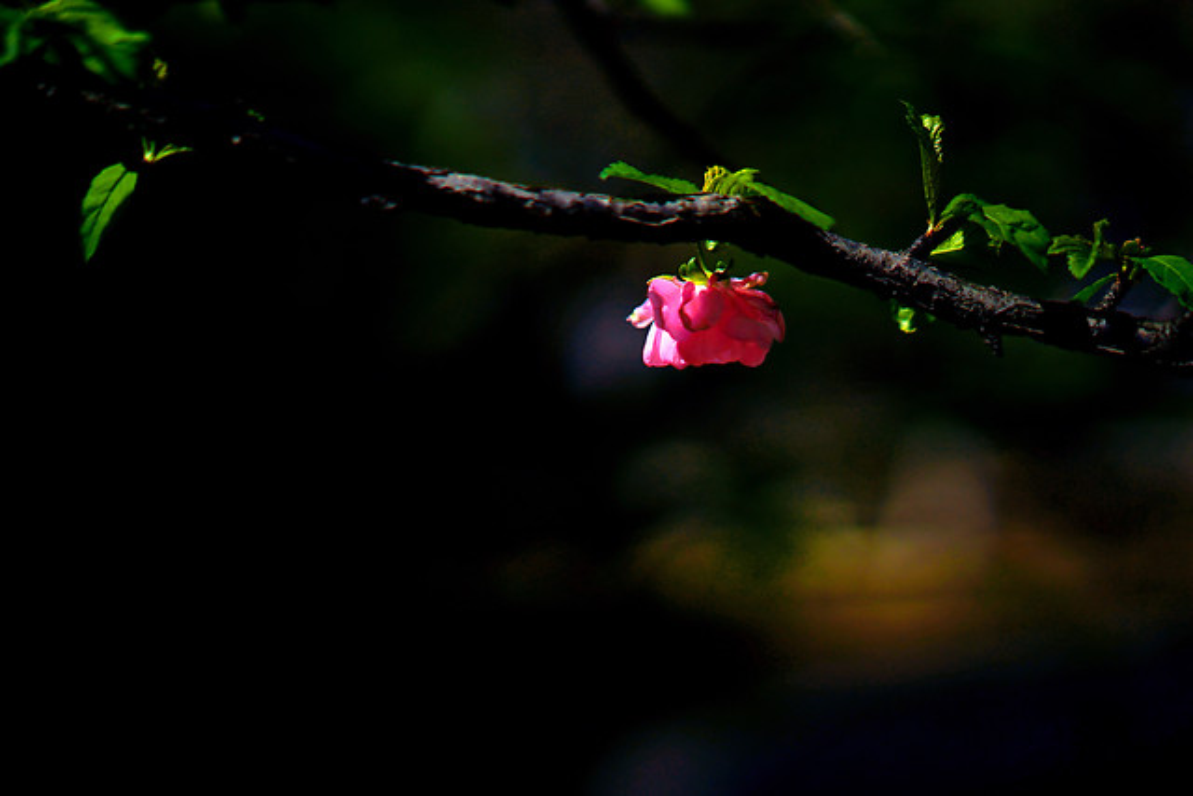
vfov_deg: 16.7
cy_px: 398
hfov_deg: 24.8
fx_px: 2718
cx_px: 596
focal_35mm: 82
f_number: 1.8
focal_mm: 55
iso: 100
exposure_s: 1/8000
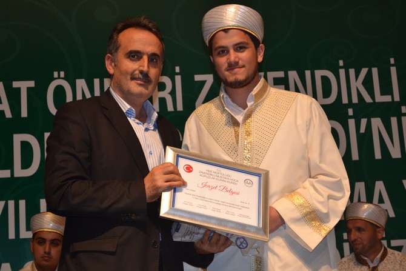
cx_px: 203
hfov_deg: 26.0
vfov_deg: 17.5
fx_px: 880
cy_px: 136
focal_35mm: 78
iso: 500
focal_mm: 52
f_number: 5.6
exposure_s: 1/60
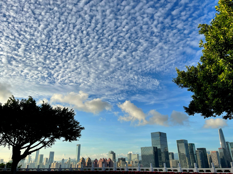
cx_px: 116
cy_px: 87
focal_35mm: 26
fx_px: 175
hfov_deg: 67.3
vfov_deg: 53.1
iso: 32
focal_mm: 5.1
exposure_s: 1/3788
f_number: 1.6
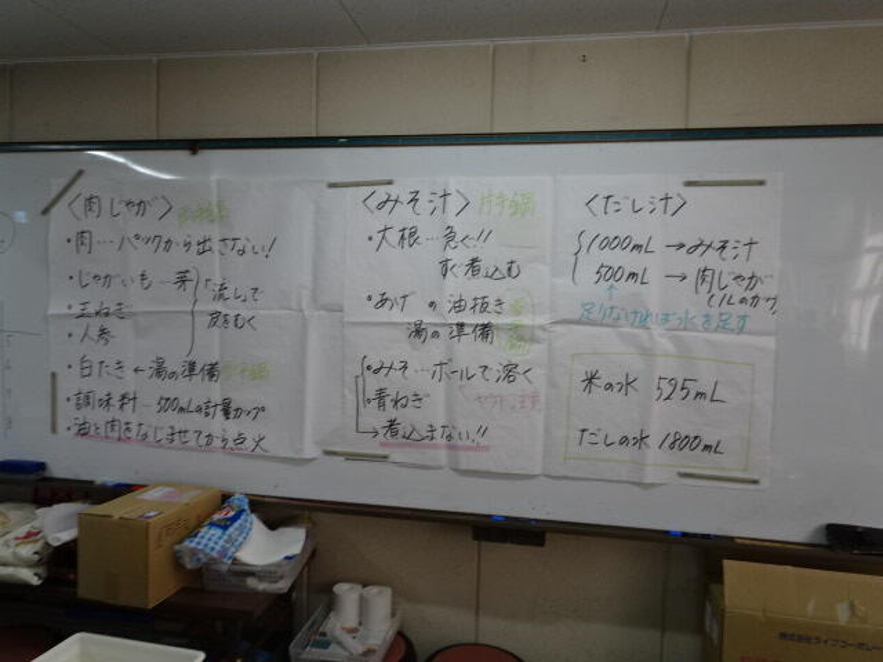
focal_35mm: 24
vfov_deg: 56.8
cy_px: 331
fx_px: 612
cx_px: 442
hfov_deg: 71.6
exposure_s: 1/30
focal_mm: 4.1
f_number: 3.5
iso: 80
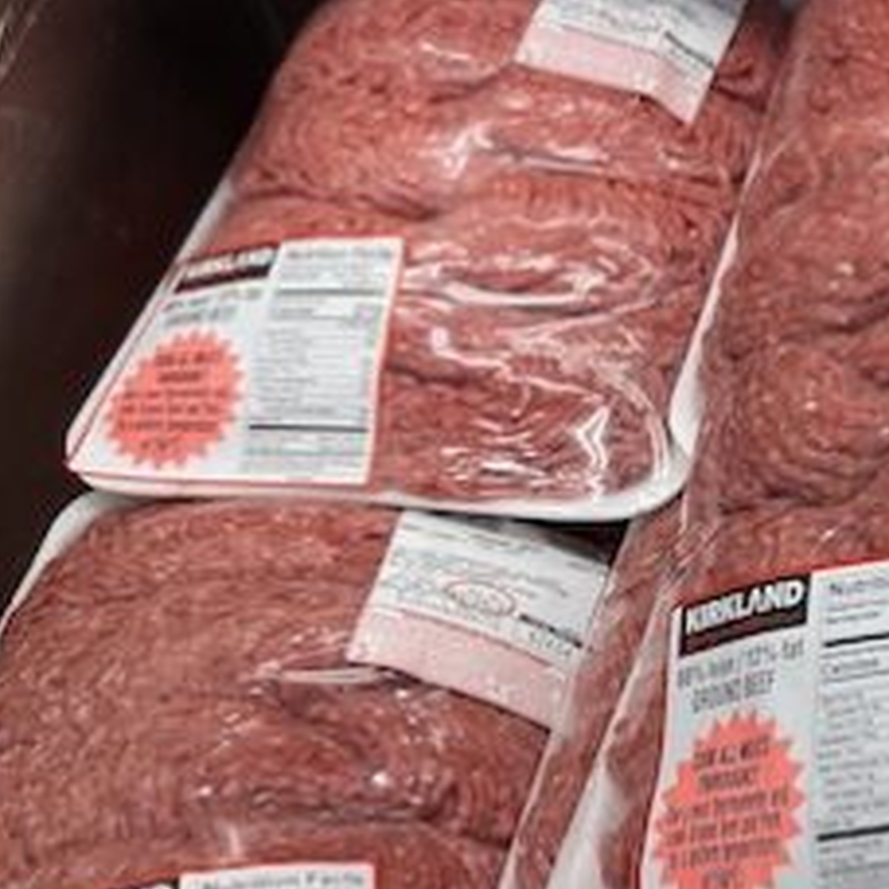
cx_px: 1326
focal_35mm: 70
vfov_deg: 24.3
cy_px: 203
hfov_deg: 21.0
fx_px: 2034
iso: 50
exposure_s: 1/120
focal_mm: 5.1
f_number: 1.6
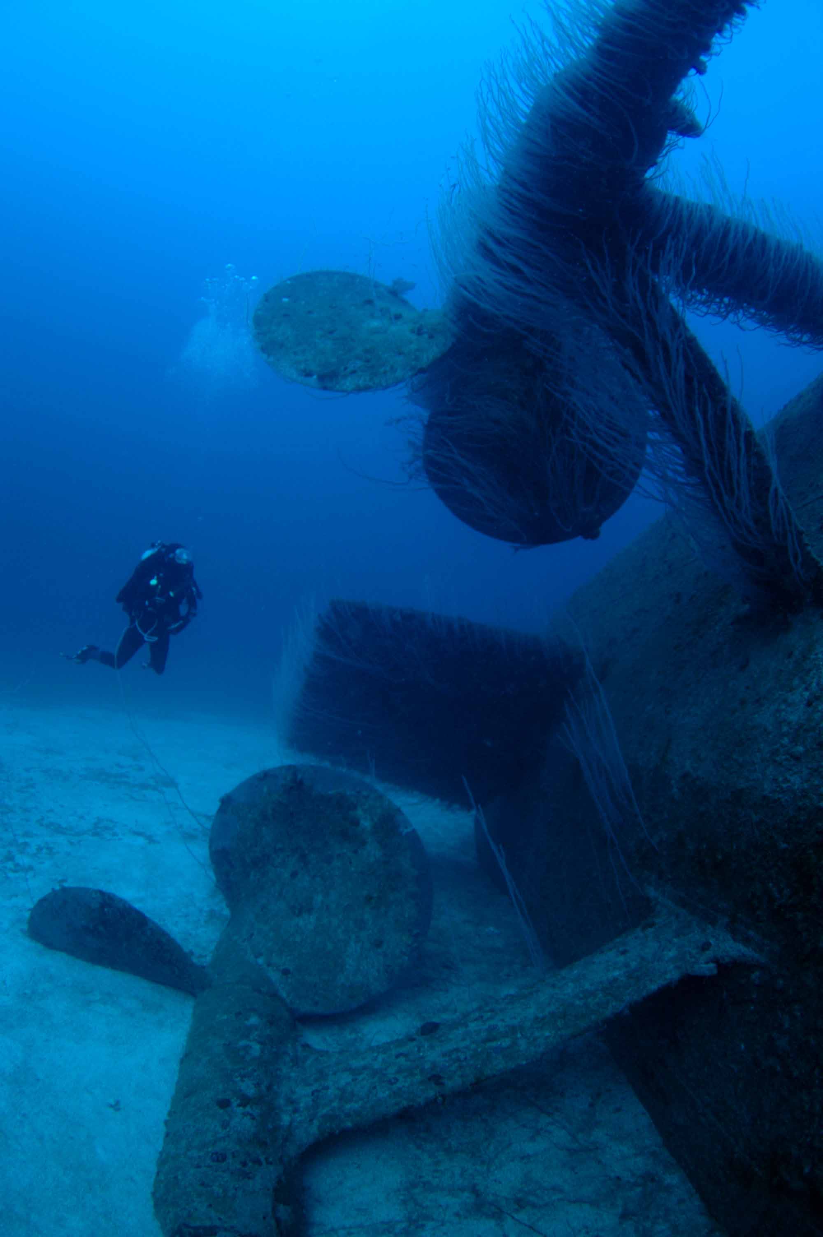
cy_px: 618
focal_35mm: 15
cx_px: 412
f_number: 3.5
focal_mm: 10
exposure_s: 1/30
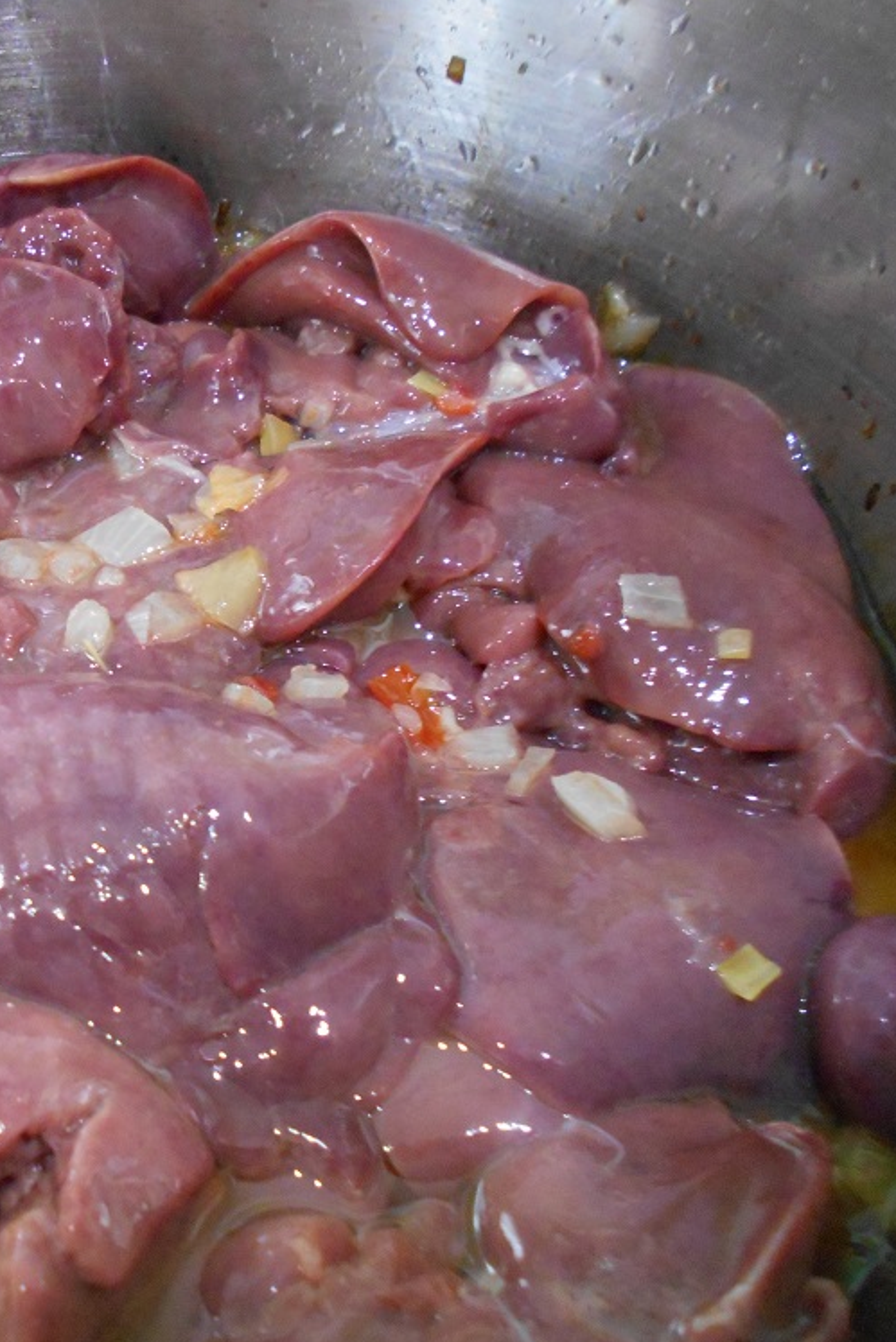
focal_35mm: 37
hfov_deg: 33.9
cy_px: 687
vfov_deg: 51.9
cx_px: 75
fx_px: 1381
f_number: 3.2
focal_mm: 4.6
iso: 800
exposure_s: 1/13
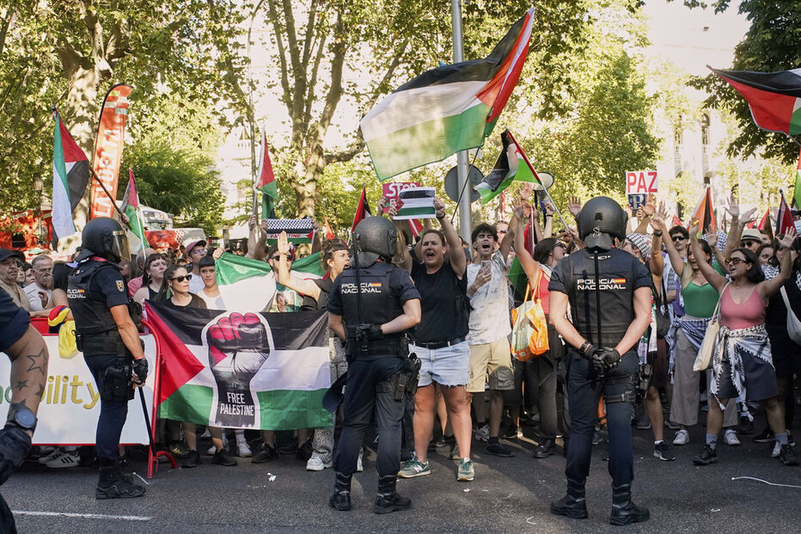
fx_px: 1090
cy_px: 267
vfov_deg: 27.5
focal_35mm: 49
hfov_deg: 40.4
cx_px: 400
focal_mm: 33
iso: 2500
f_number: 7.1
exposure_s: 1/800
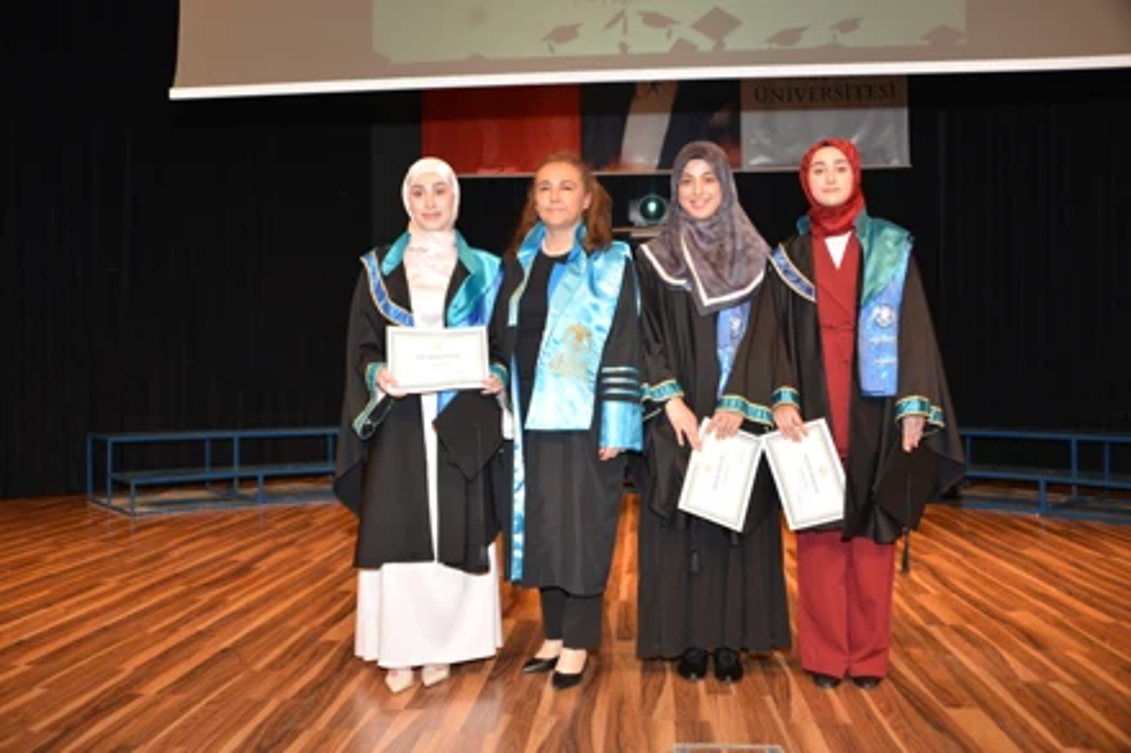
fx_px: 1005
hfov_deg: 58.7
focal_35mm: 32
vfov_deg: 41.1
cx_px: 566
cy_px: 376
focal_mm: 32
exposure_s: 1/60
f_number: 4
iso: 360
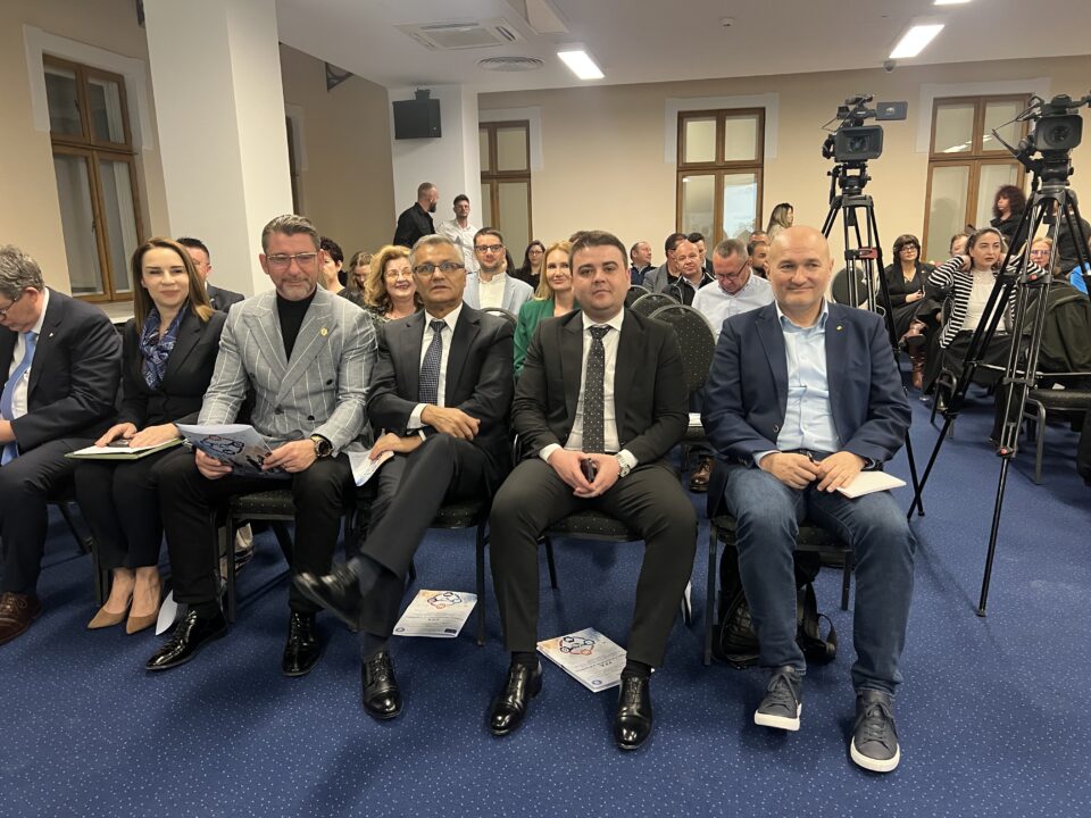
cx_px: 546
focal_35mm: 26
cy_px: 409
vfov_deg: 53.1
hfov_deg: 67.3
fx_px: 819
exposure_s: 1/50
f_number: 1.5
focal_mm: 5.7
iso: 250
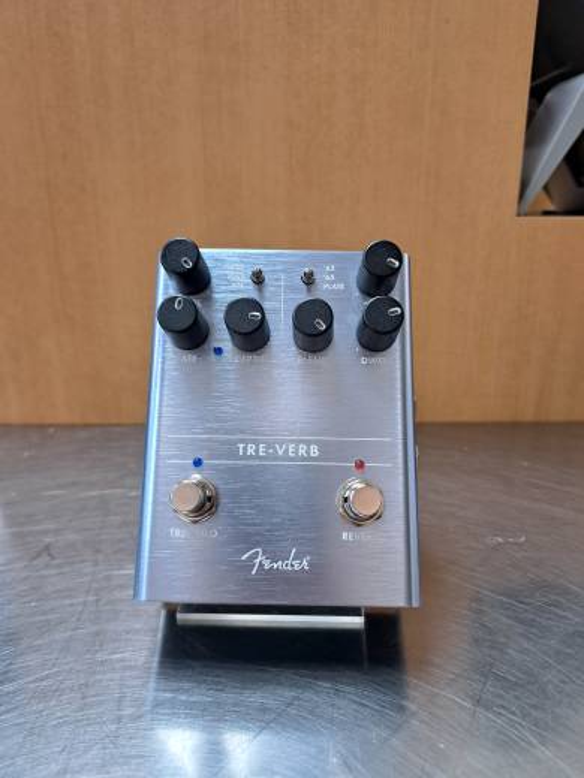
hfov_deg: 56.8
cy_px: 389
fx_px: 540
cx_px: 292
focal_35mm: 24
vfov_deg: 71.6
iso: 320
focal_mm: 5.23
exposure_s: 1/60
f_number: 1.8
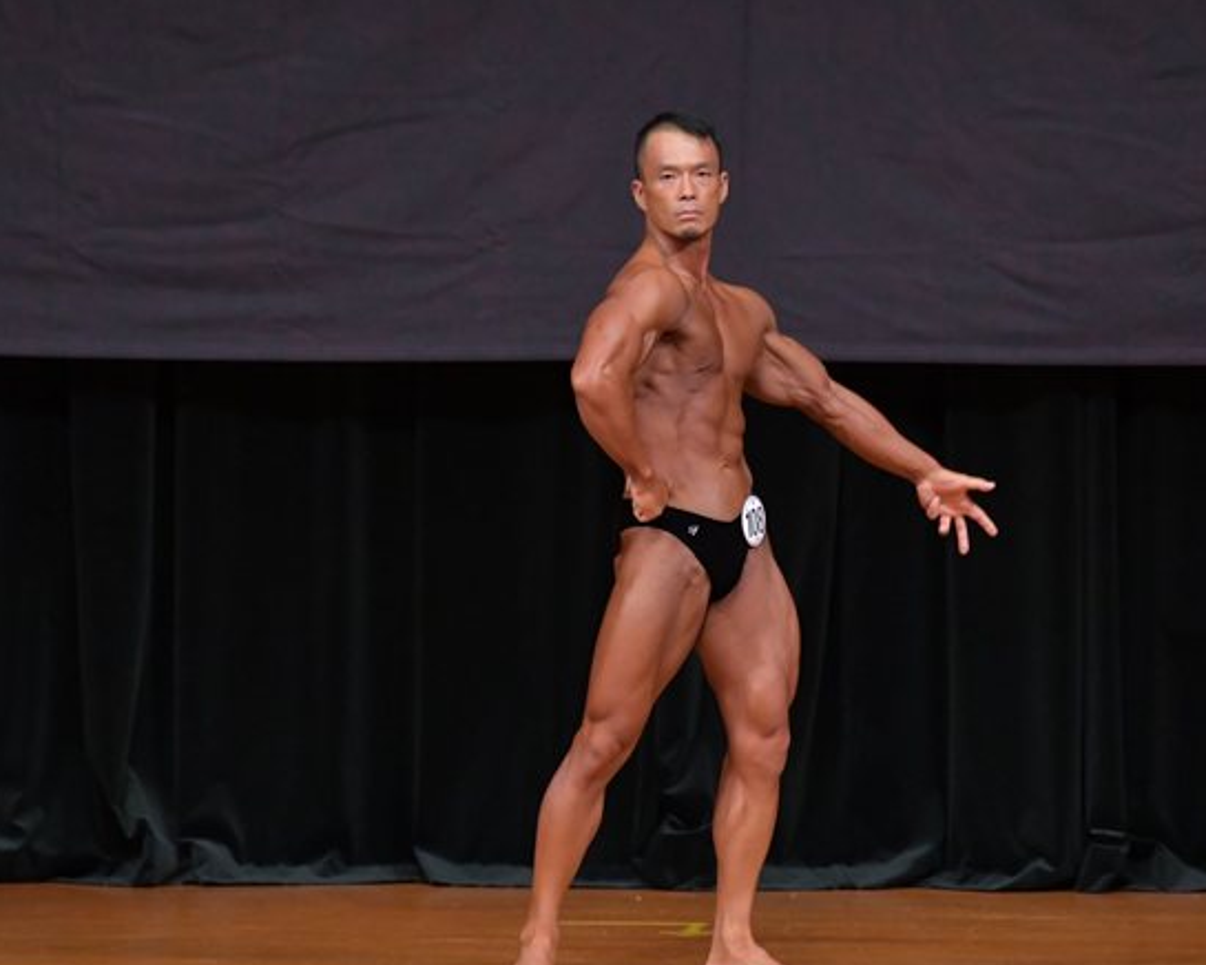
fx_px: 12849
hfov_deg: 5.4
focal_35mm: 360
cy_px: 527
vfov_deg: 4.3
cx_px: 703
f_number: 5.6
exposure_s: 1/400
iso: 4000
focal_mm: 180
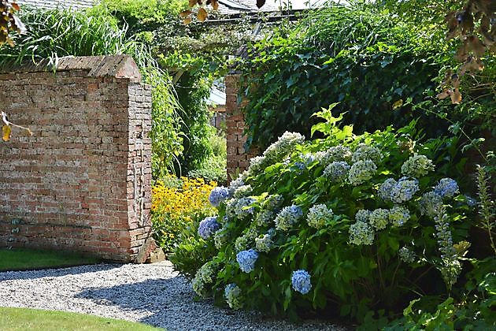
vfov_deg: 16.6
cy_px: 166
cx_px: 248
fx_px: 1137
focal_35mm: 82
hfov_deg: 24.6
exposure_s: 1/160
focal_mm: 55
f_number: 6.3
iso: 200
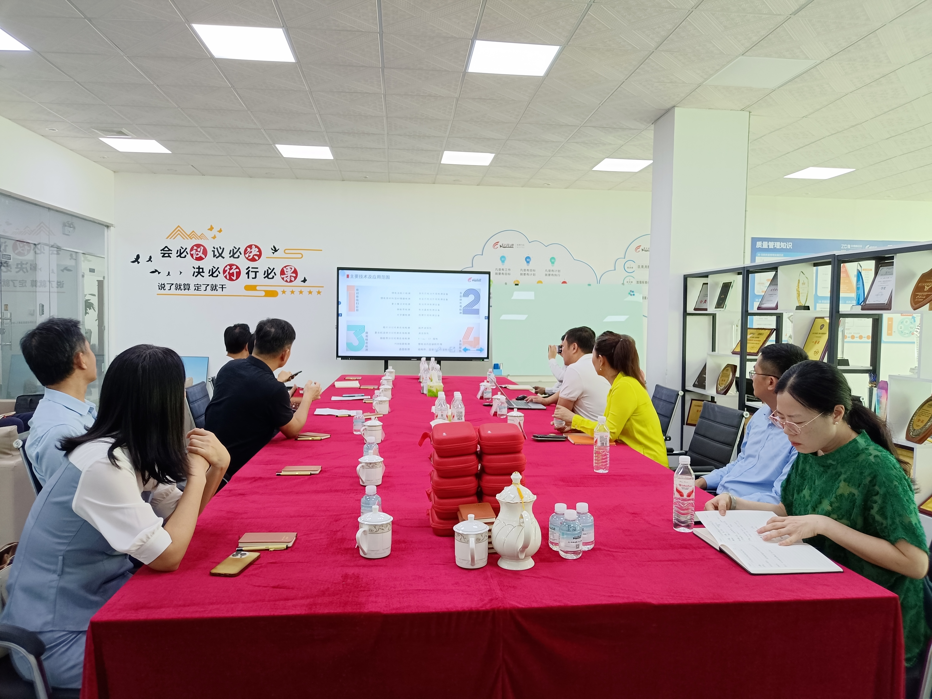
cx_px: 466
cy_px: 350
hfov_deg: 67.3
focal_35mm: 26
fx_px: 700
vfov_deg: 53.1
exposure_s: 1/50
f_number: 1.8
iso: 449
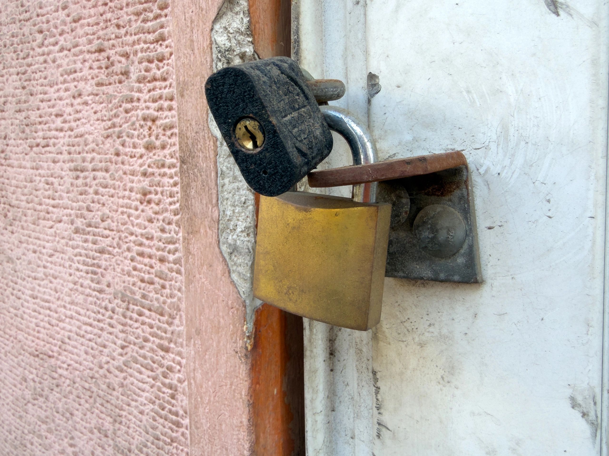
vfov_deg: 56.8
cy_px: 228
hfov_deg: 71.6
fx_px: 422
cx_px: 304
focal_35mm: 24
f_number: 2.2
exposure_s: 1/125
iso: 40
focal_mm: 2.22
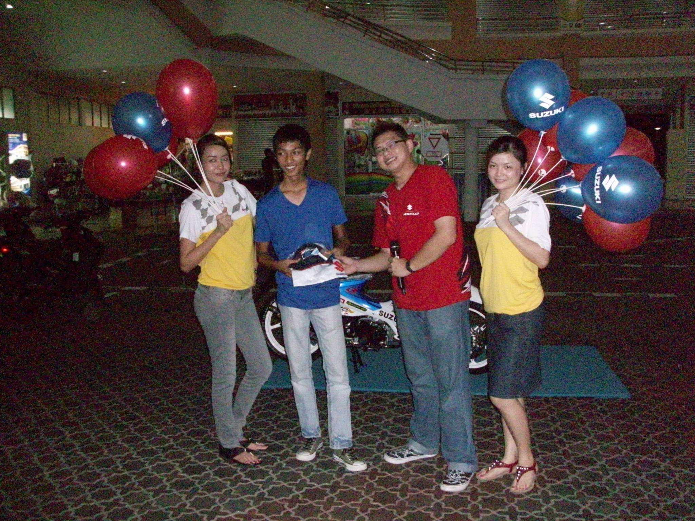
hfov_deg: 54.0
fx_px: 683
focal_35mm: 34
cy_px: 260
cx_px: 348
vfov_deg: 41.8
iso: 1000
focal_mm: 5.7
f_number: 2.8
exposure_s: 1/128
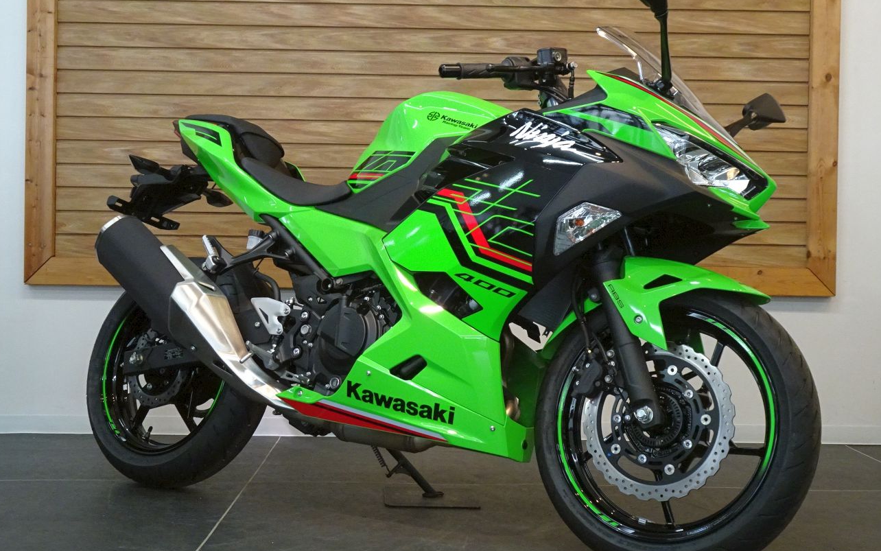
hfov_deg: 43.5
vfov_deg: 28.0
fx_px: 1105
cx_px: 438
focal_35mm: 46
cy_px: 254
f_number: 4
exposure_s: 1/50
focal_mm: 7.3
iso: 640
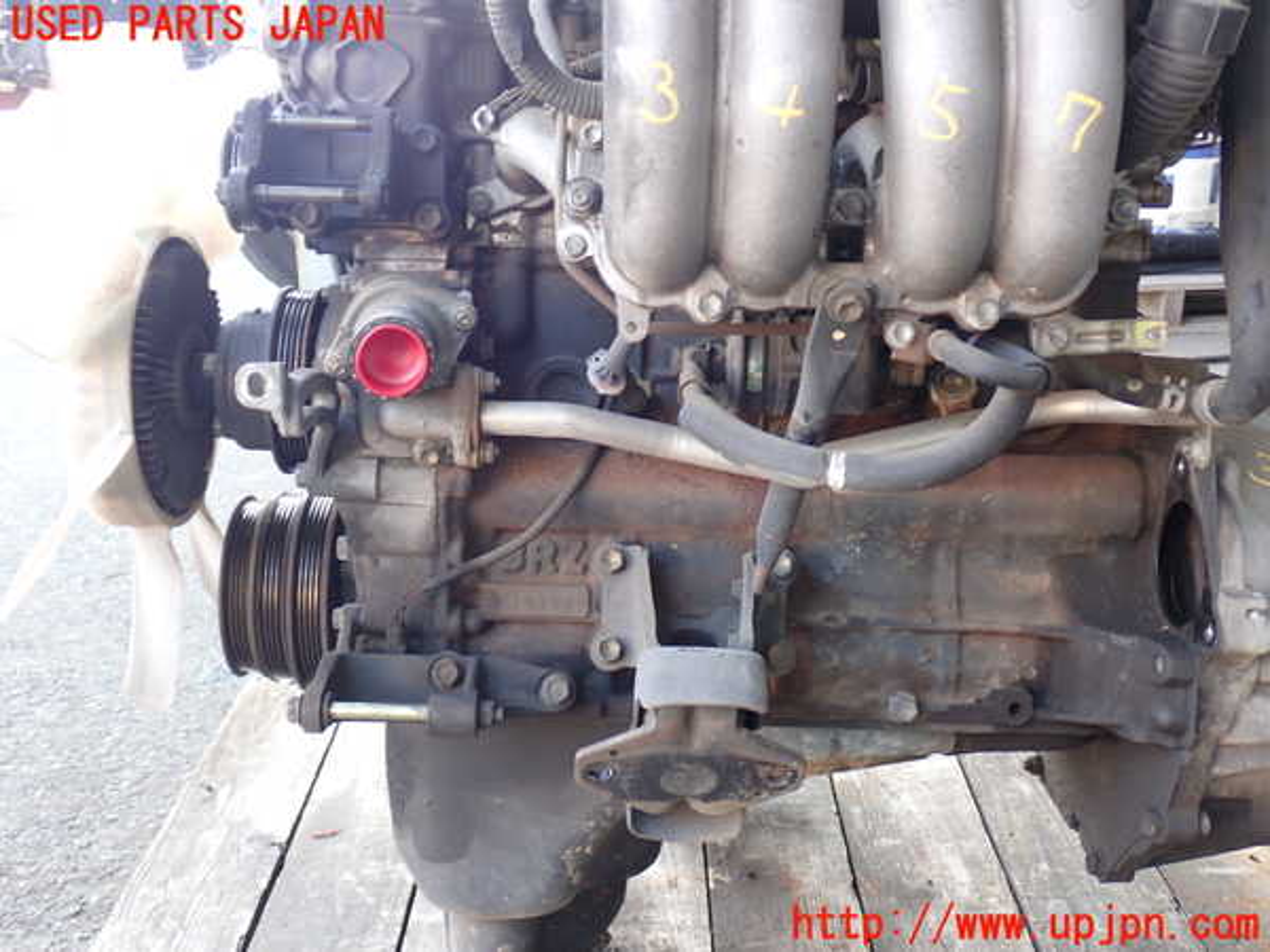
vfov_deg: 37.7
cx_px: 635
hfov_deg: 49.0
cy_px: 476
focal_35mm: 38
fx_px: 1394
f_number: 2.7
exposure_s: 1/50
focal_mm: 6.83
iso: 200
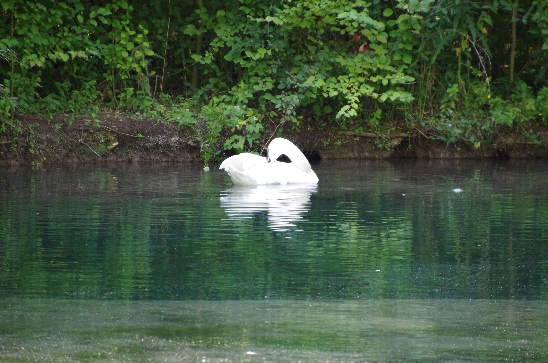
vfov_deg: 3.4
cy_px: 182
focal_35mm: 405
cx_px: 274
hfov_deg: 5.1
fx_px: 6153
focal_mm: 270
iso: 3200
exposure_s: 1/250
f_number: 6.3
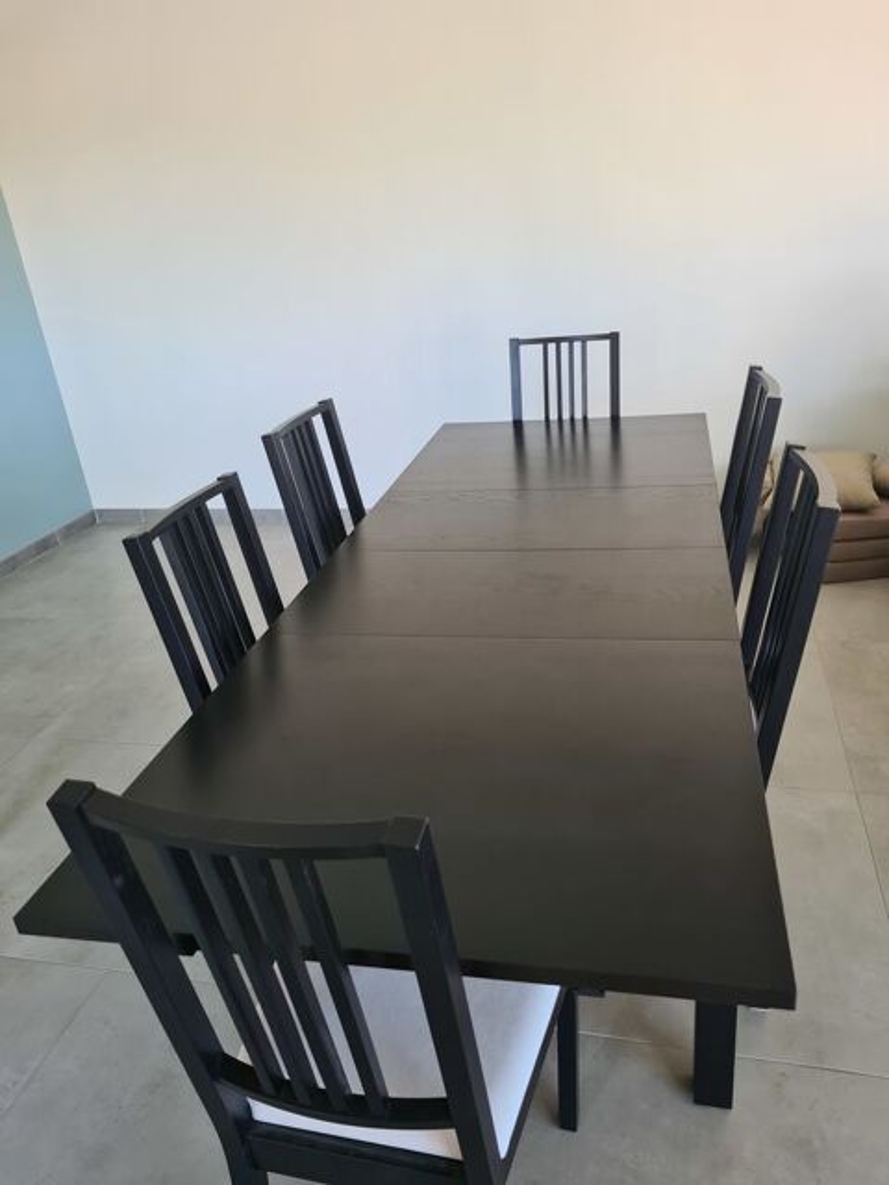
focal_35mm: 26
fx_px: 890
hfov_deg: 53.1
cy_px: 592
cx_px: 444
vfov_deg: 67.3
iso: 80
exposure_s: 1/50
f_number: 1.8
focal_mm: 5.4
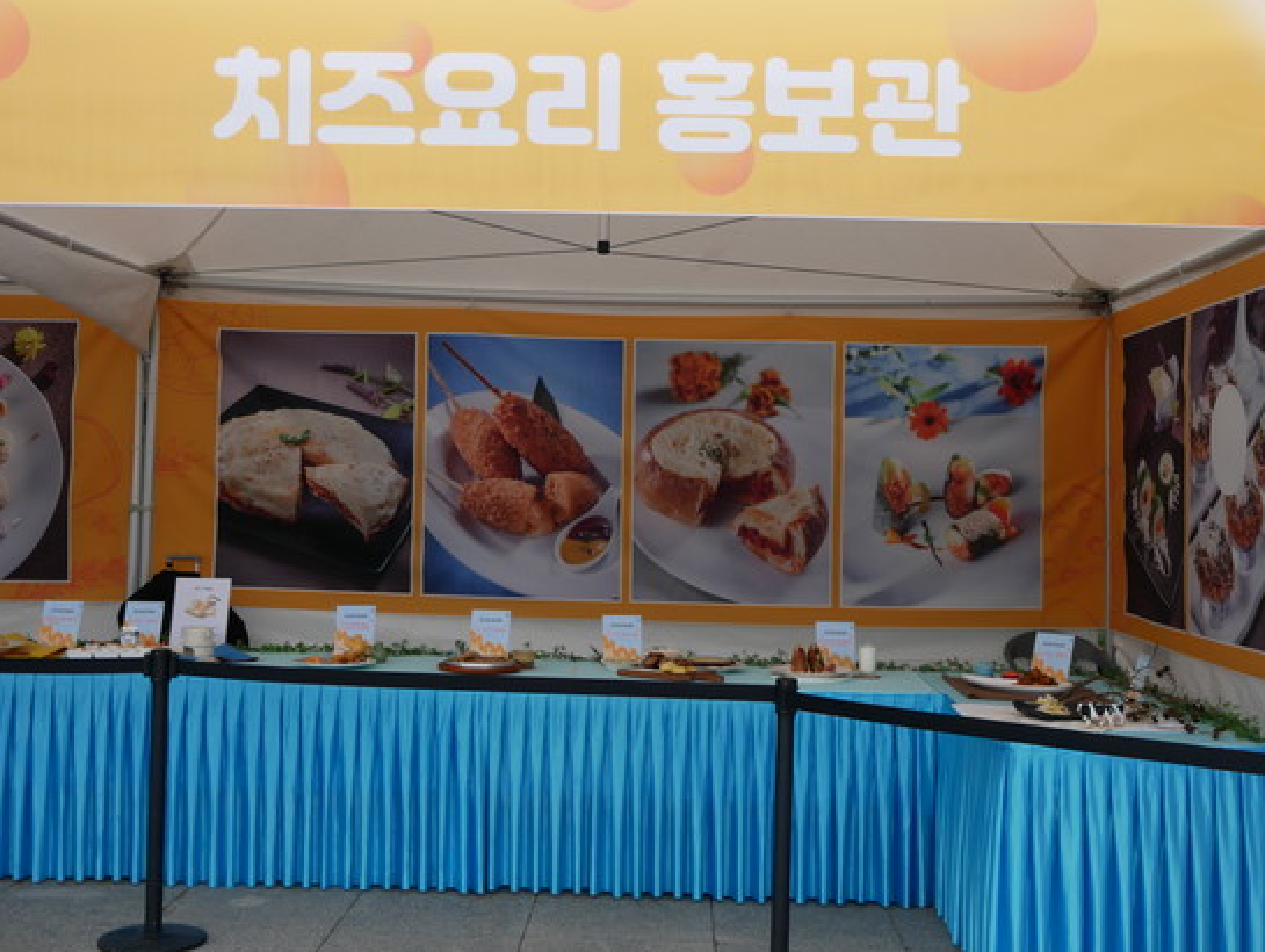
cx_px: 650
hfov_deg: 42.9
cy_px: 447
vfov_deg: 32.9
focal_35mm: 44
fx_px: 1610
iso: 200
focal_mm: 20
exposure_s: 1/125
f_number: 5
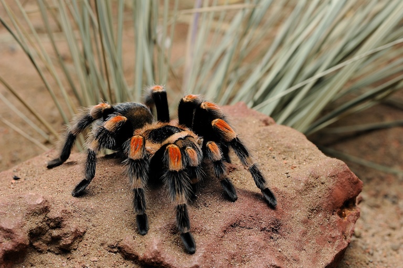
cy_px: 134
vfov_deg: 13.0
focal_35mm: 105
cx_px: 202
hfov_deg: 19.5
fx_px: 1175
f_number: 13
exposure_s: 1/160
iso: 800
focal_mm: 105
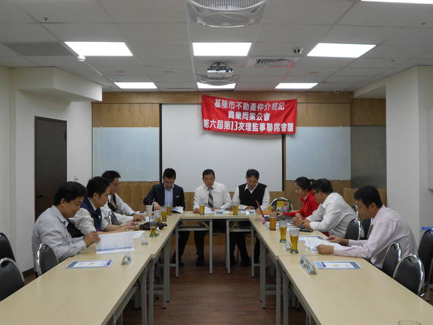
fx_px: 463
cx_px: 216
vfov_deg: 38.7
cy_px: 162
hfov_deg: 50.1
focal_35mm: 37
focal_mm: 6.7
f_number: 3.9
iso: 125
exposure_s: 1/30
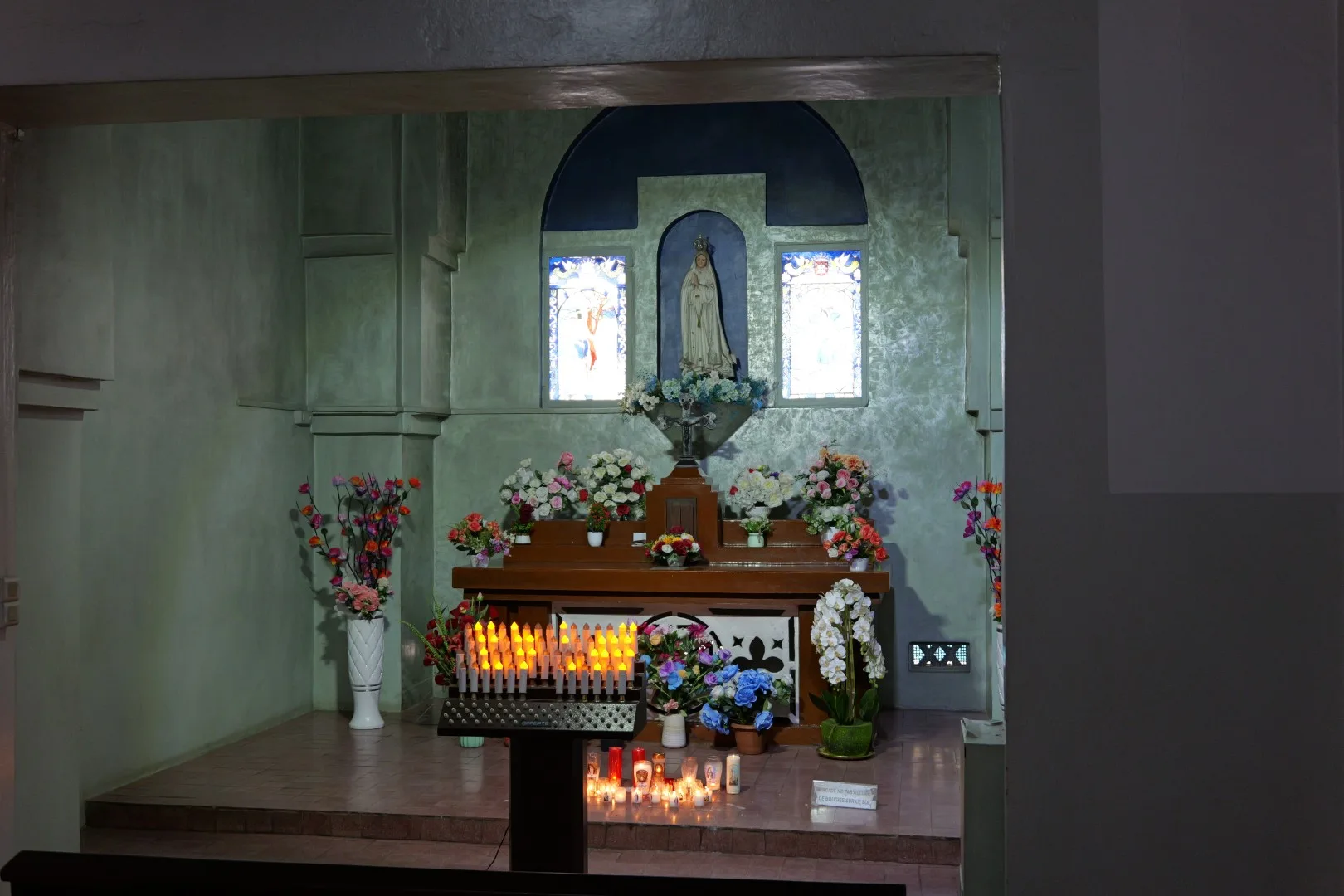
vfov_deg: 35.9
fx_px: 1381
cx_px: 672
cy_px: 448
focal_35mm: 37
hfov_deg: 51.9
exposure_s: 1/60
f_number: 4.6
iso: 2000
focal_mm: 37
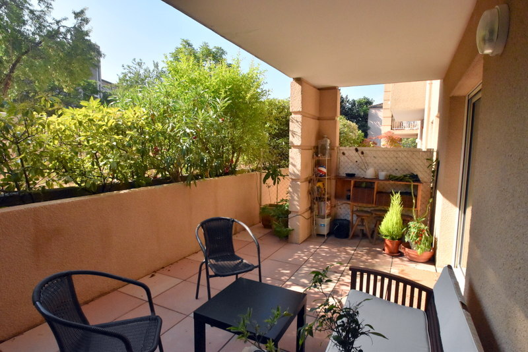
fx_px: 264
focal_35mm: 18
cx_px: 264
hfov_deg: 90.0
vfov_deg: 67.4
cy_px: 176
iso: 2500
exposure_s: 1/1600
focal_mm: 12
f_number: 14
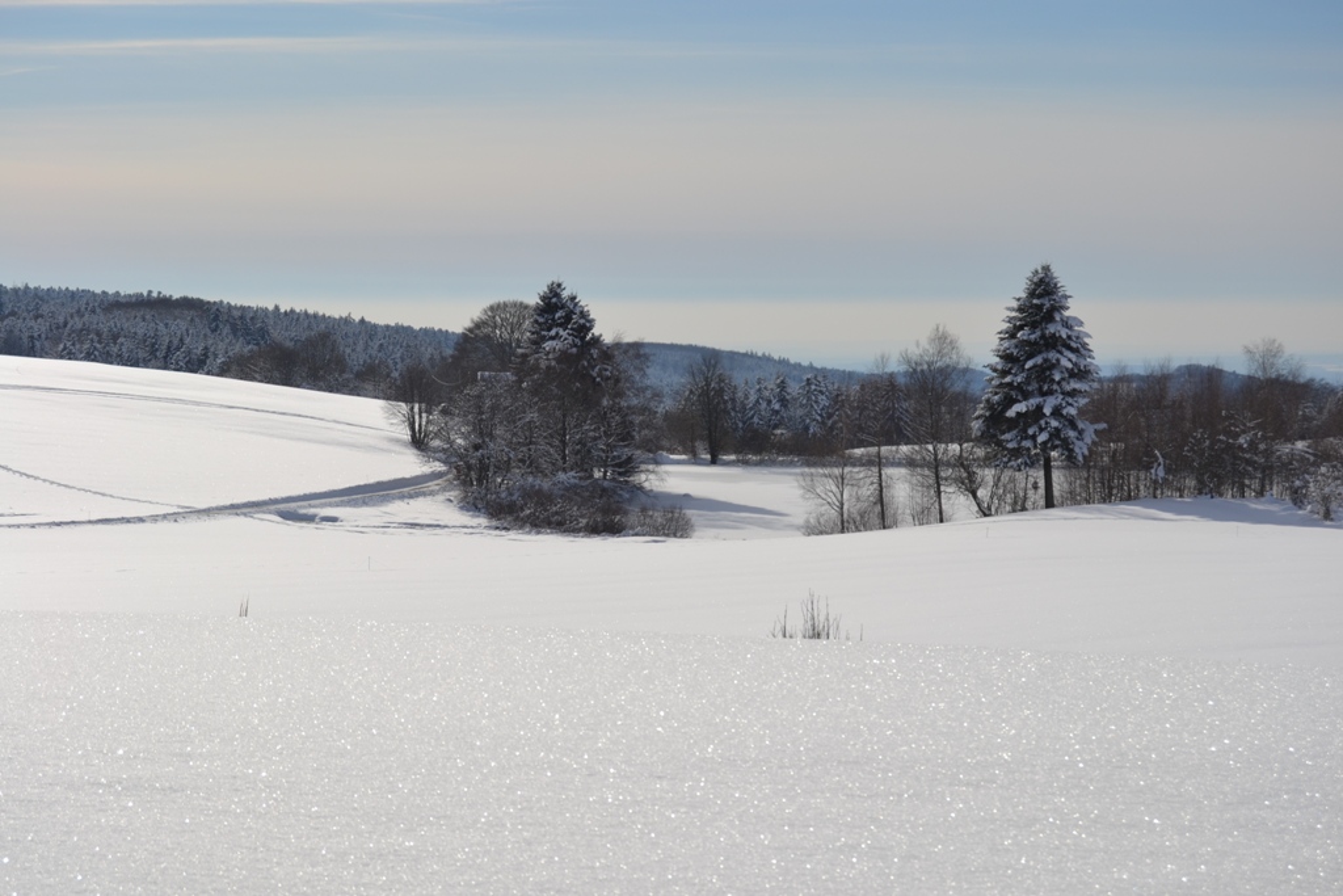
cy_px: 448
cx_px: 672
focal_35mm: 82
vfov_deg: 16.6
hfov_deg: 24.6
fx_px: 3078
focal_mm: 55
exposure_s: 1/640
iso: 100
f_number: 9
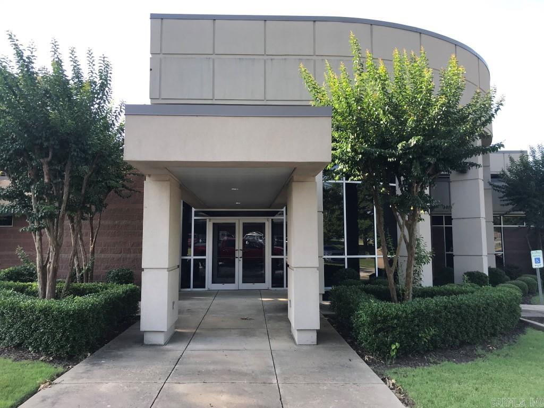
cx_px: 272
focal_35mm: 28
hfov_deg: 63.4
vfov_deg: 49.7
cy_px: 204
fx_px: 440
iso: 20
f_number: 1.8
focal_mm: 3.99
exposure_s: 1/339
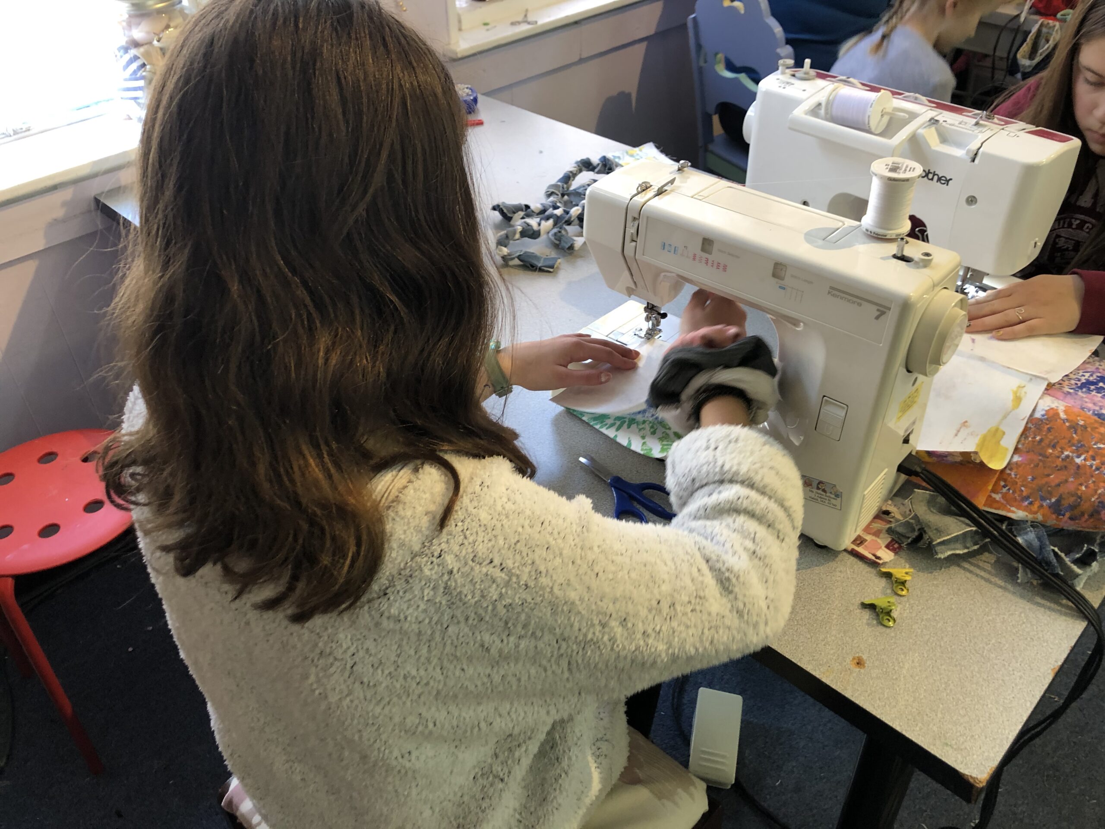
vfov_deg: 49.7
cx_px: 552
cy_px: 414
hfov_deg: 63.4
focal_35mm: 28
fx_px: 894
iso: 125
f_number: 1.8
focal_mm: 3.99
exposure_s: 1/60
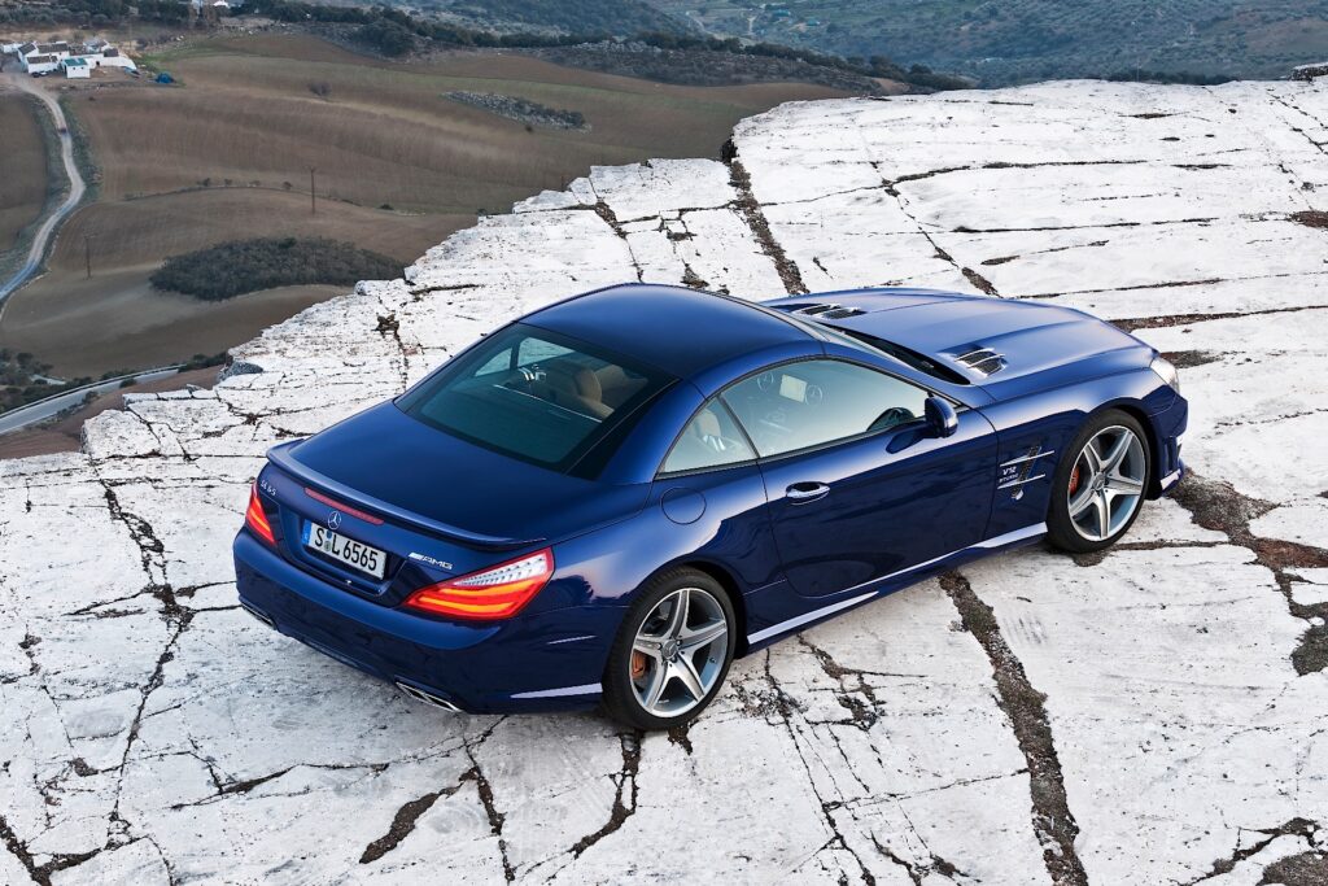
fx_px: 3173
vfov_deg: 15.9
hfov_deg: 23.6
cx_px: 664
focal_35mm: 86
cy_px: 443
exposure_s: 1/1.67
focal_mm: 86
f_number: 13
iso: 100
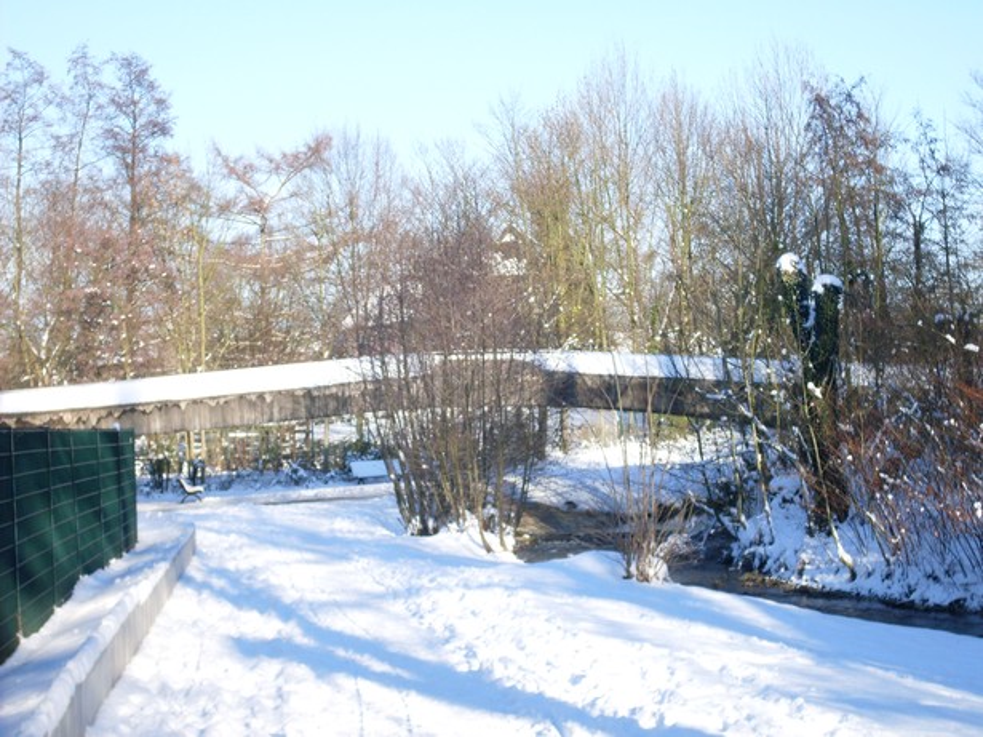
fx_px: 2016
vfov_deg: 20.7
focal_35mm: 71
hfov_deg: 27.4
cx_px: 492
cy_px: 368
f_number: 3.7
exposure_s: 1/350
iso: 80
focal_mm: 11.7
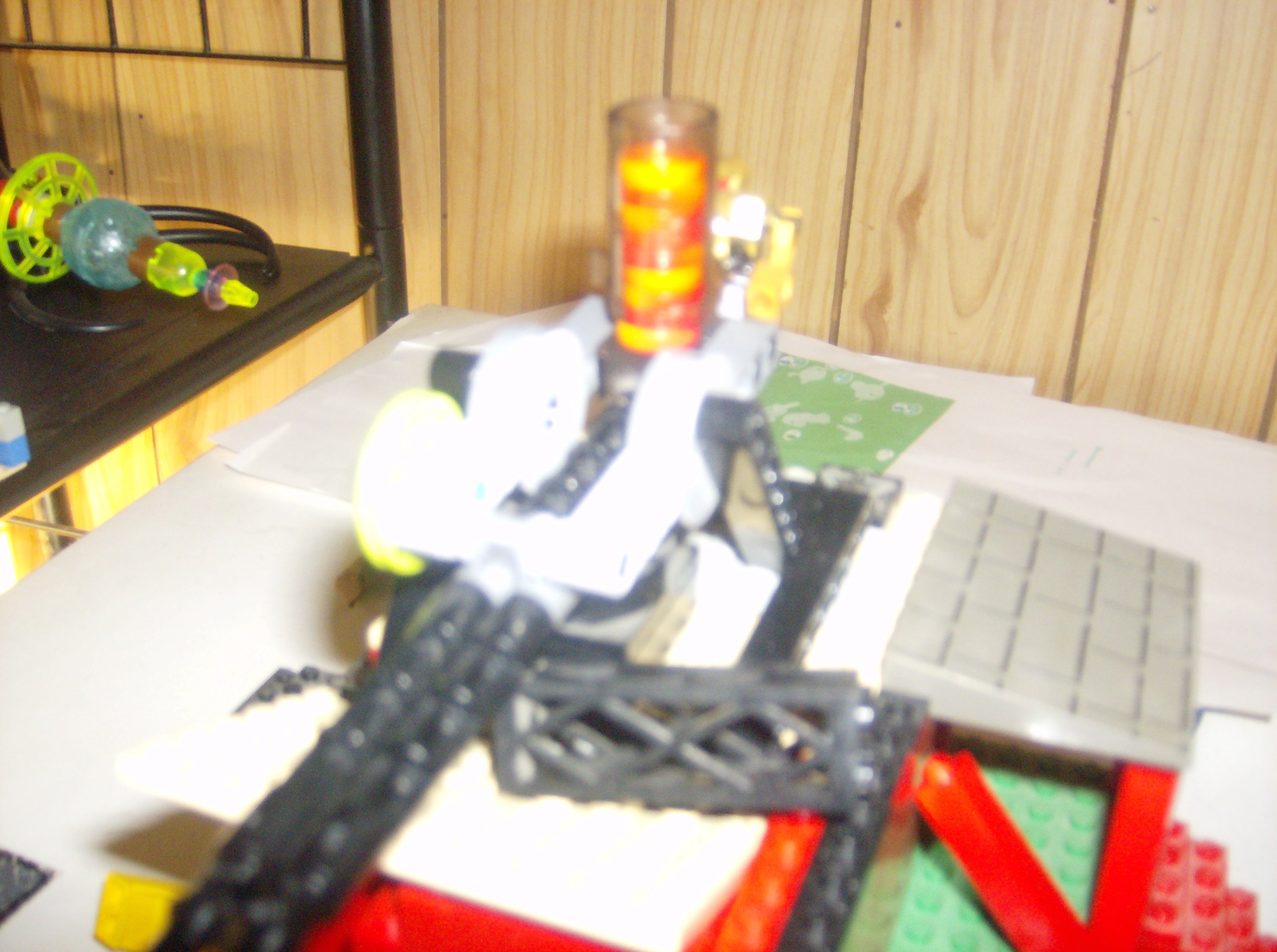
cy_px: 476
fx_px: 1325
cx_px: 638
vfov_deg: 39.5
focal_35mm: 36
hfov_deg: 51.5
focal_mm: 6
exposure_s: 1/60
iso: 200
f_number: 2.8
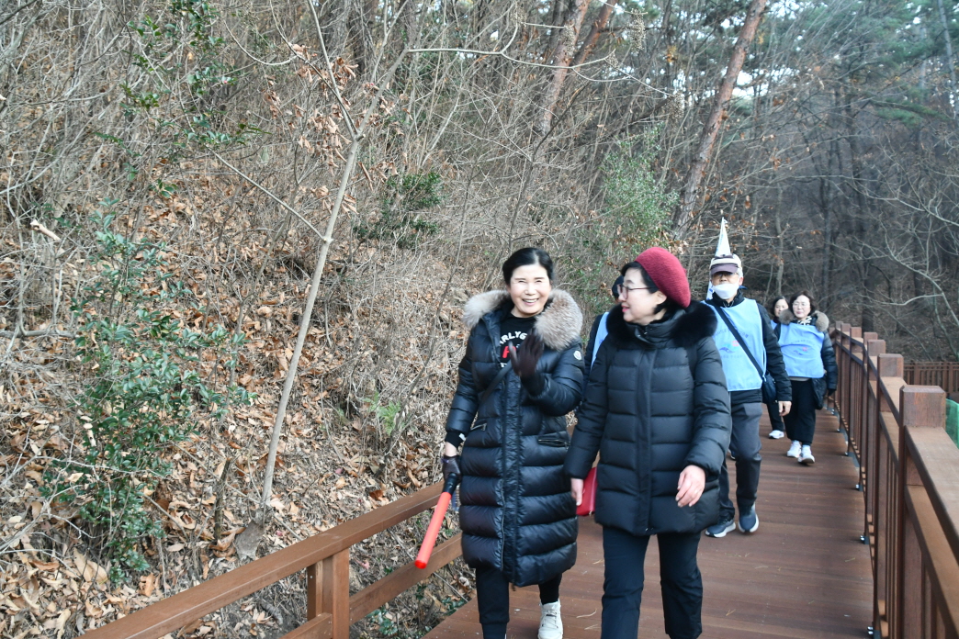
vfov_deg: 42.3
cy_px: 320
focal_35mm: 31
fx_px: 826
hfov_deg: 60.3
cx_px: 480
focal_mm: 21
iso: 1000
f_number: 4.5
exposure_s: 1/80
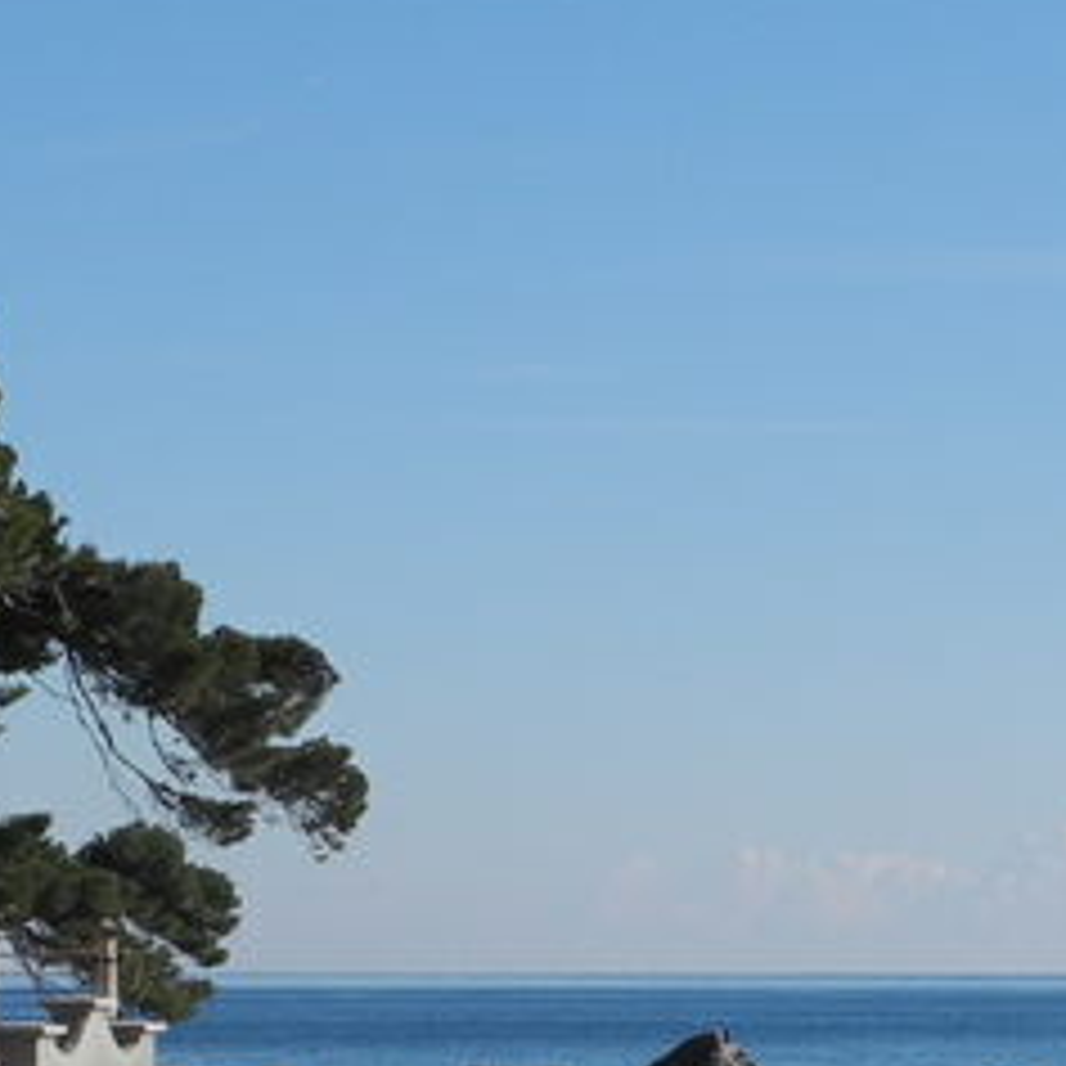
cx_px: 909
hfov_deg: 10.1
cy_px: 1048
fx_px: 5993
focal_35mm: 172
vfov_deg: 10.1
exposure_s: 1/925
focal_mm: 9.7
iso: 100
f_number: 5
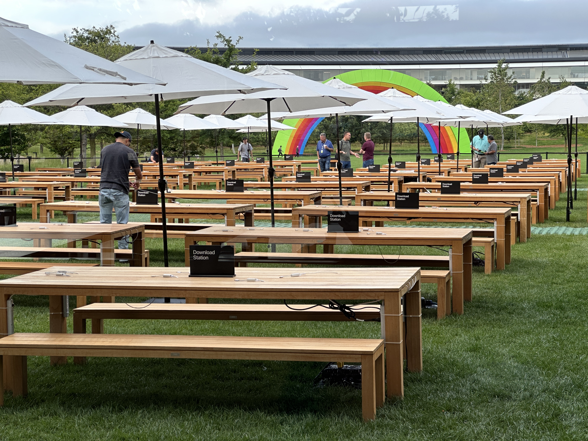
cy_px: 220
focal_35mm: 77
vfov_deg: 19.1
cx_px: 294
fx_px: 1308
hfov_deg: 25.3
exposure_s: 1/136
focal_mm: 9
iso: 32
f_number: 2.8
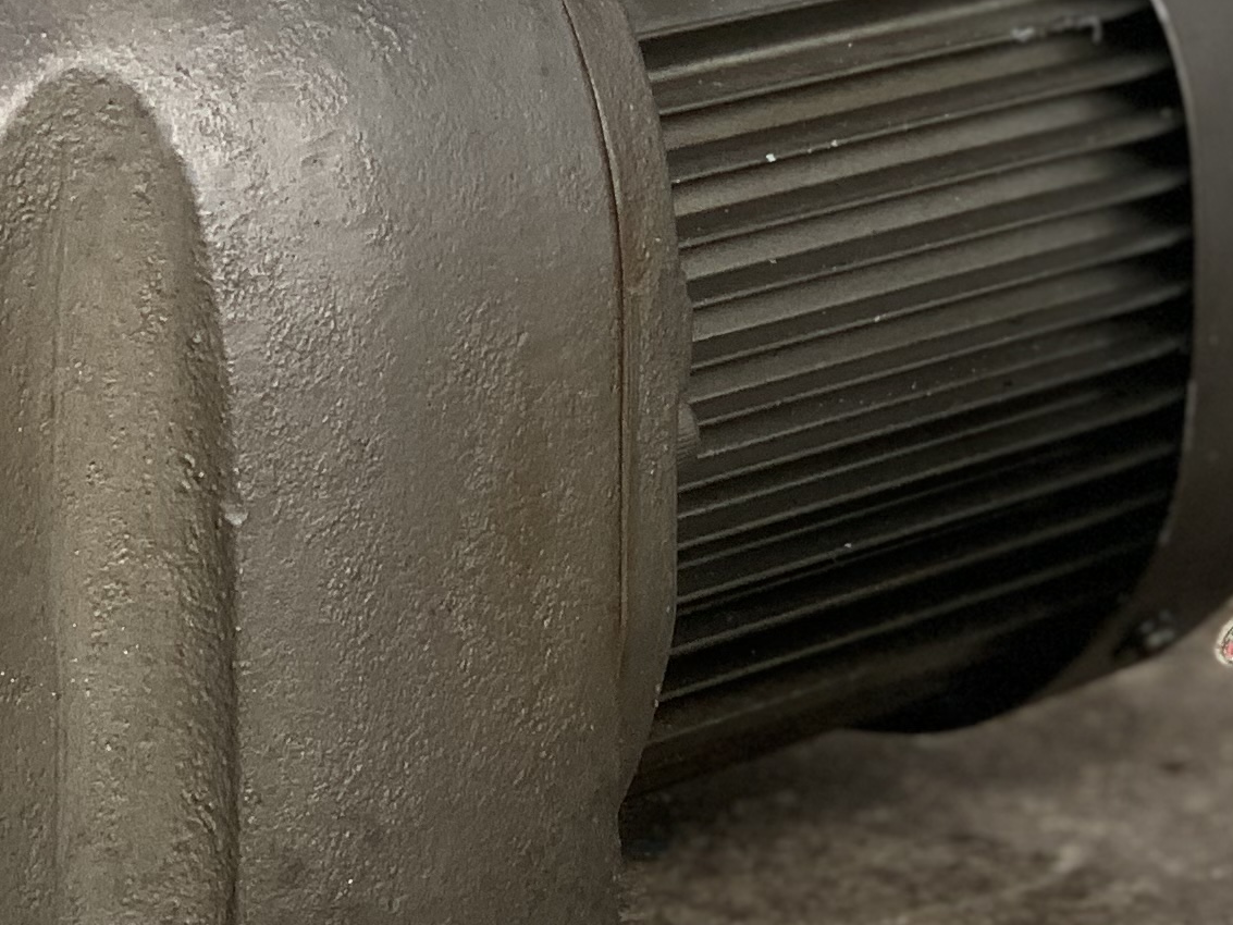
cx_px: 627
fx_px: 6590
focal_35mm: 185
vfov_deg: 8.0
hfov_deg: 10.7
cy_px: 368
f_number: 2.4
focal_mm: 6
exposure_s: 1/122
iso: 40
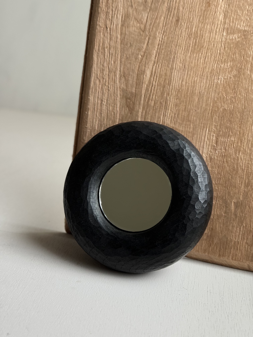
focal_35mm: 48
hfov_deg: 30.3
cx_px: 126
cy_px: 168
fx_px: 468
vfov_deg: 39.7
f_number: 1.78
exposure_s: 1/36
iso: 400
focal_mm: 6.76
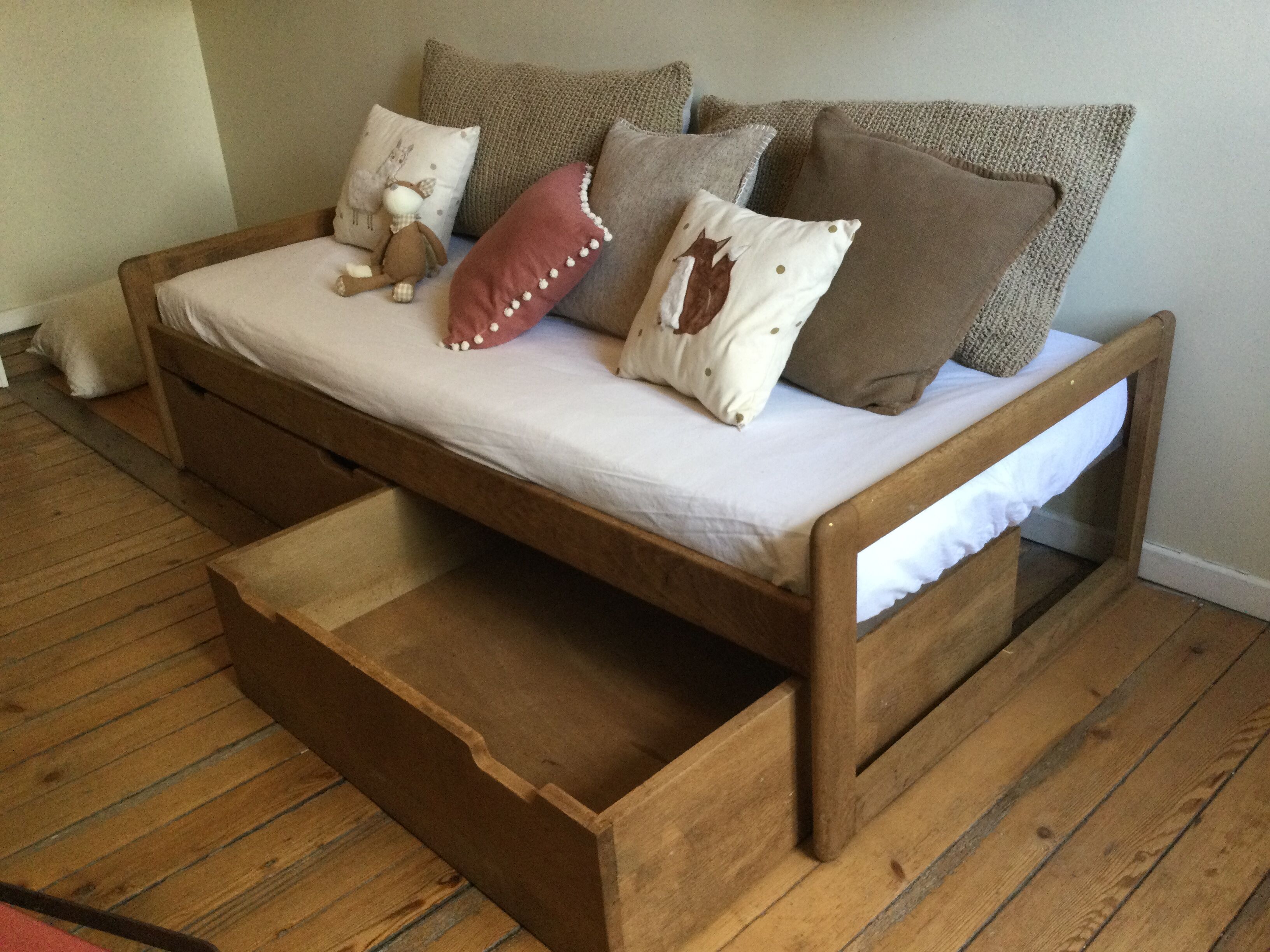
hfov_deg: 58.4
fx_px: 1137
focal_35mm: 31
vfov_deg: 45.4
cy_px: 476
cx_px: 635
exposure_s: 1/30
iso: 100
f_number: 2.4
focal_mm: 3.3
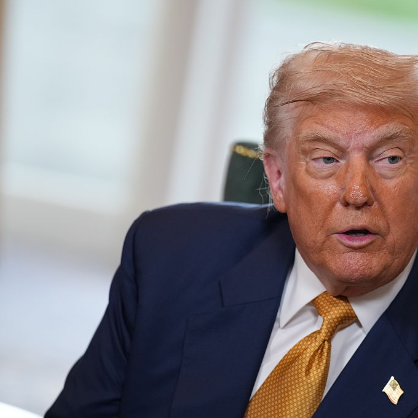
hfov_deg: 4.6
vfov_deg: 4.6
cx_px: 309
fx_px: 5246
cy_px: 209
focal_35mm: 384
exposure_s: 1/400
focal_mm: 200
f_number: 2.8
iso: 800
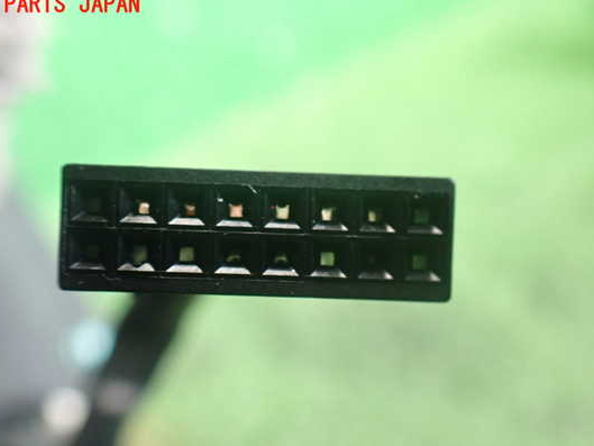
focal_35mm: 34
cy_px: 244
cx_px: 273
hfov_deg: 53.9
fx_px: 584
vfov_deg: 41.8
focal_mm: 5.4
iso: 800
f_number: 2.3
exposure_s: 1/60
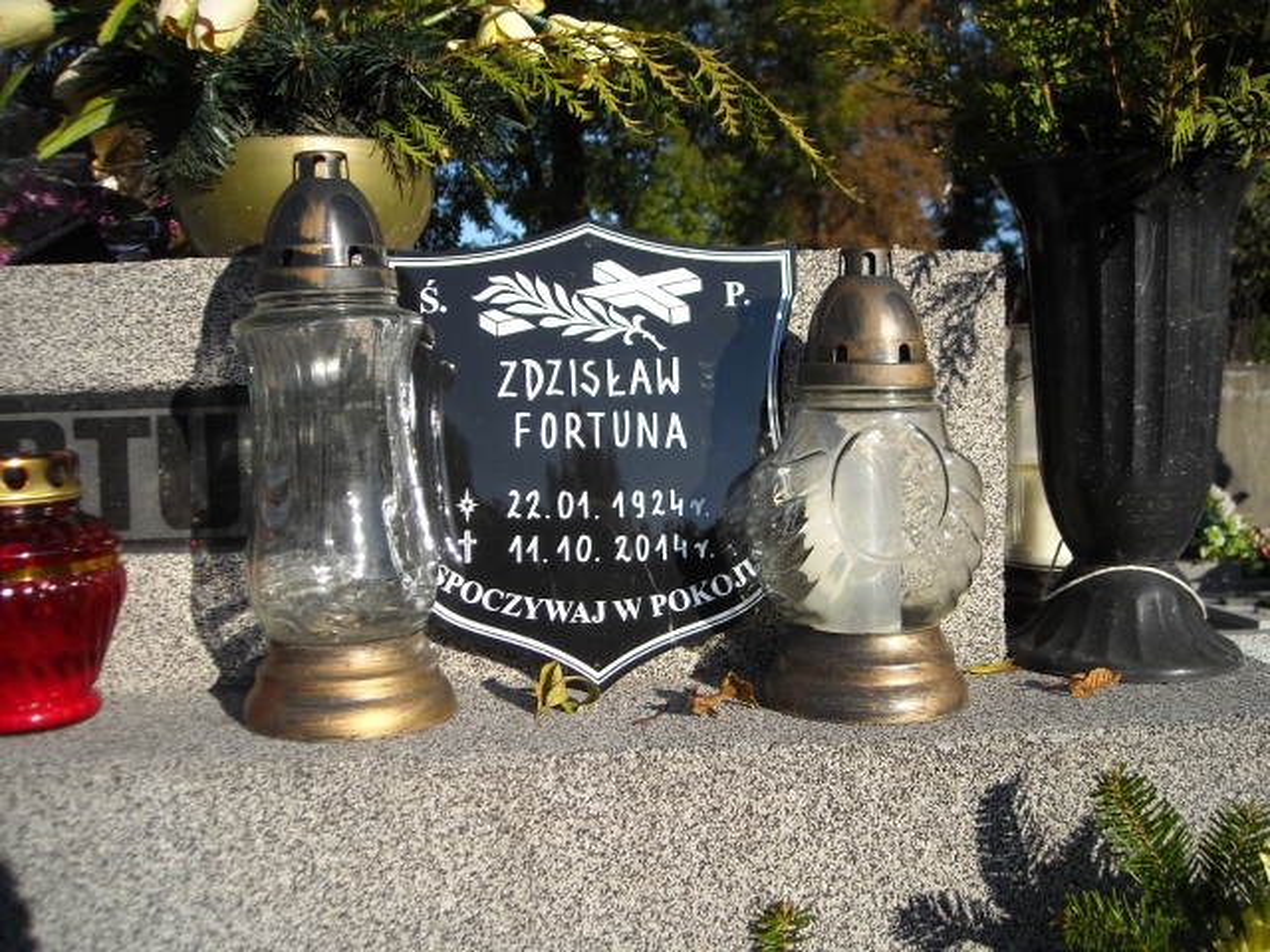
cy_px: 476
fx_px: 1284
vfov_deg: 40.7
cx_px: 635
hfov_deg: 52.6
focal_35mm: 35
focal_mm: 5.7
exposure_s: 1/228
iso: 64
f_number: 5.6
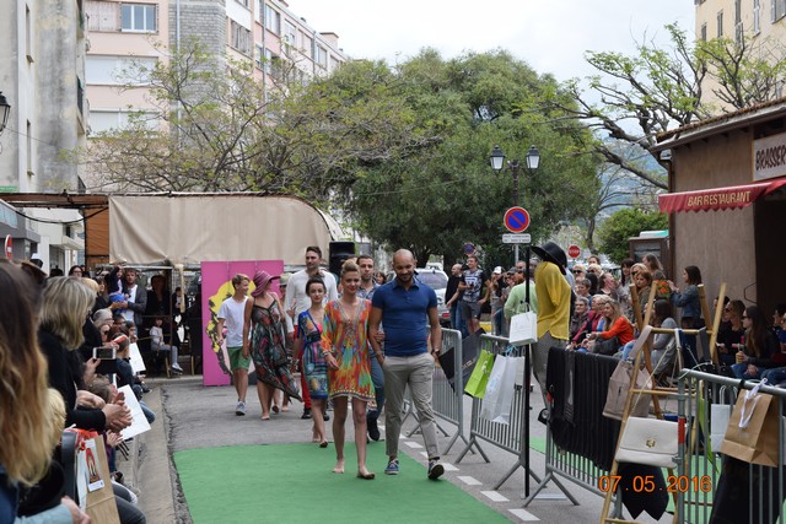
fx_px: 1802
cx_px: 393
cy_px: 262
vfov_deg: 16.6
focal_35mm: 82
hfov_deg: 24.6
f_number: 8
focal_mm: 55
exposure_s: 1/250
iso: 200
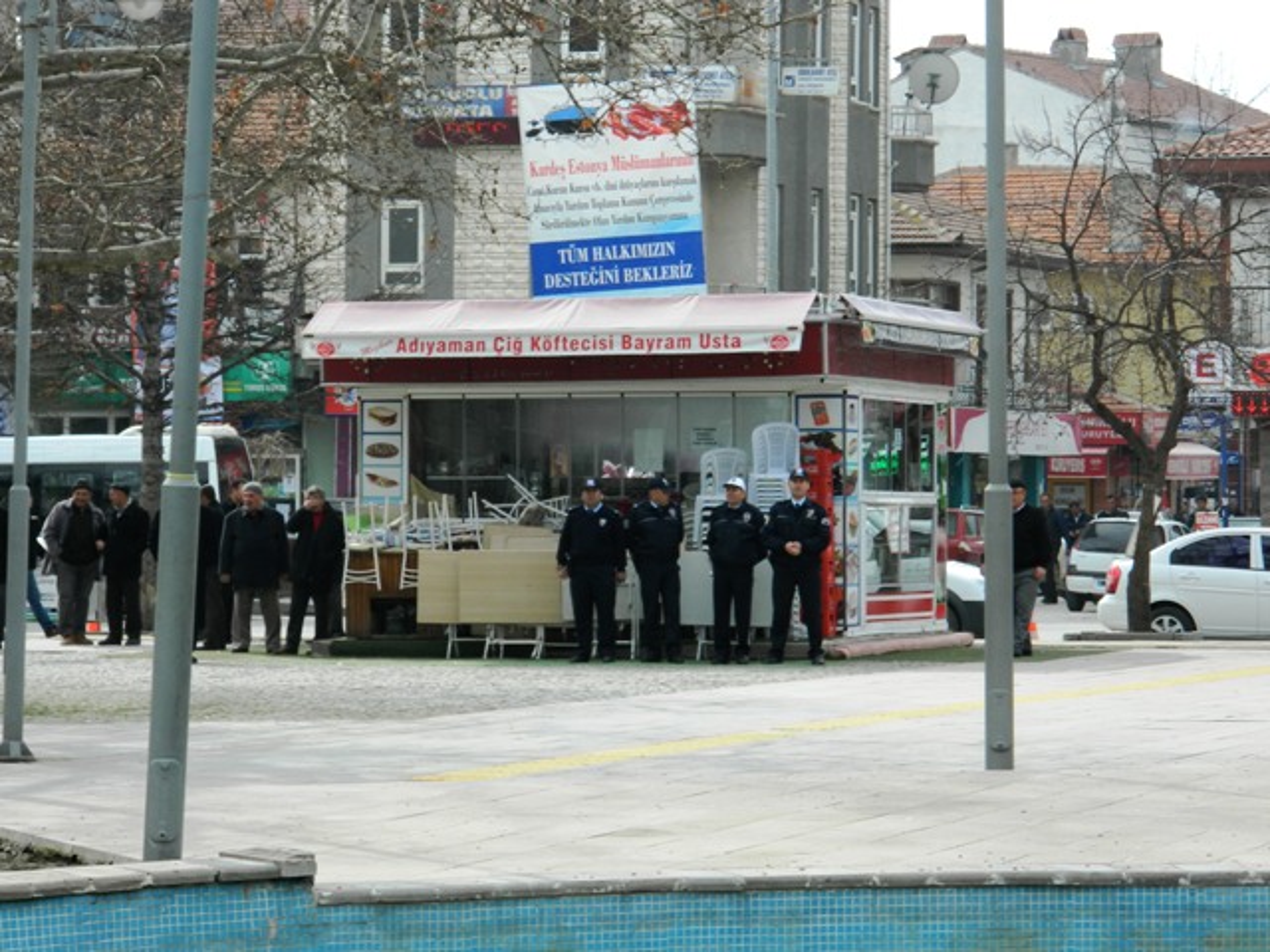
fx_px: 5503
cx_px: 635
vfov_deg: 9.9
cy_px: 476
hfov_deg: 13.2
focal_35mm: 150
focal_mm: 27
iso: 80
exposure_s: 1/200
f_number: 4.9
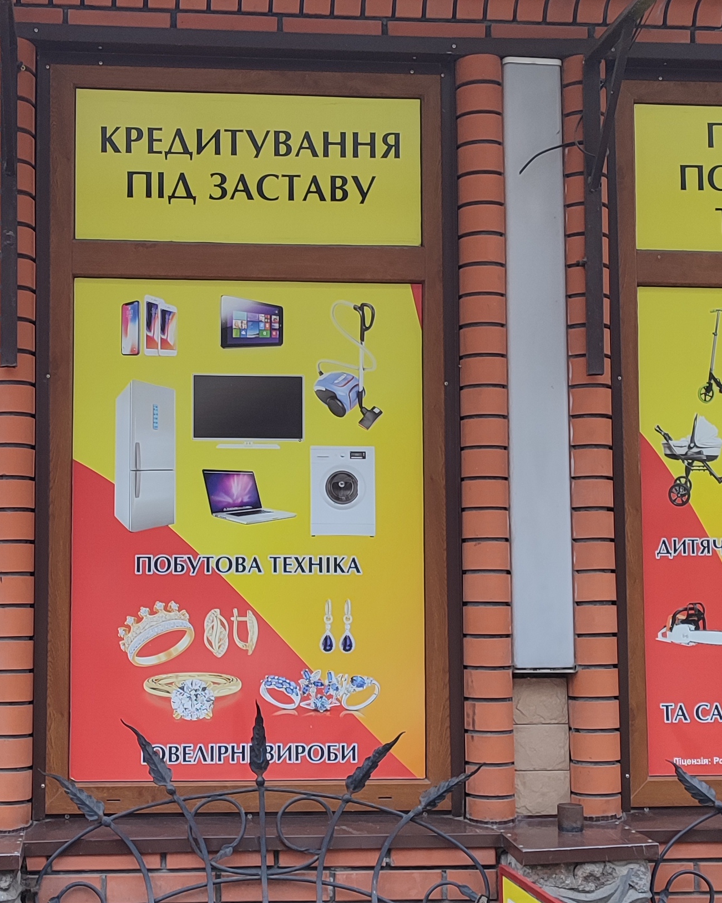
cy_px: 464
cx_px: 229
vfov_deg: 31.5
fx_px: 1603
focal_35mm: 60
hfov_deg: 25.2
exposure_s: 1/103
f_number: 1.9
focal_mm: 6.04
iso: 50
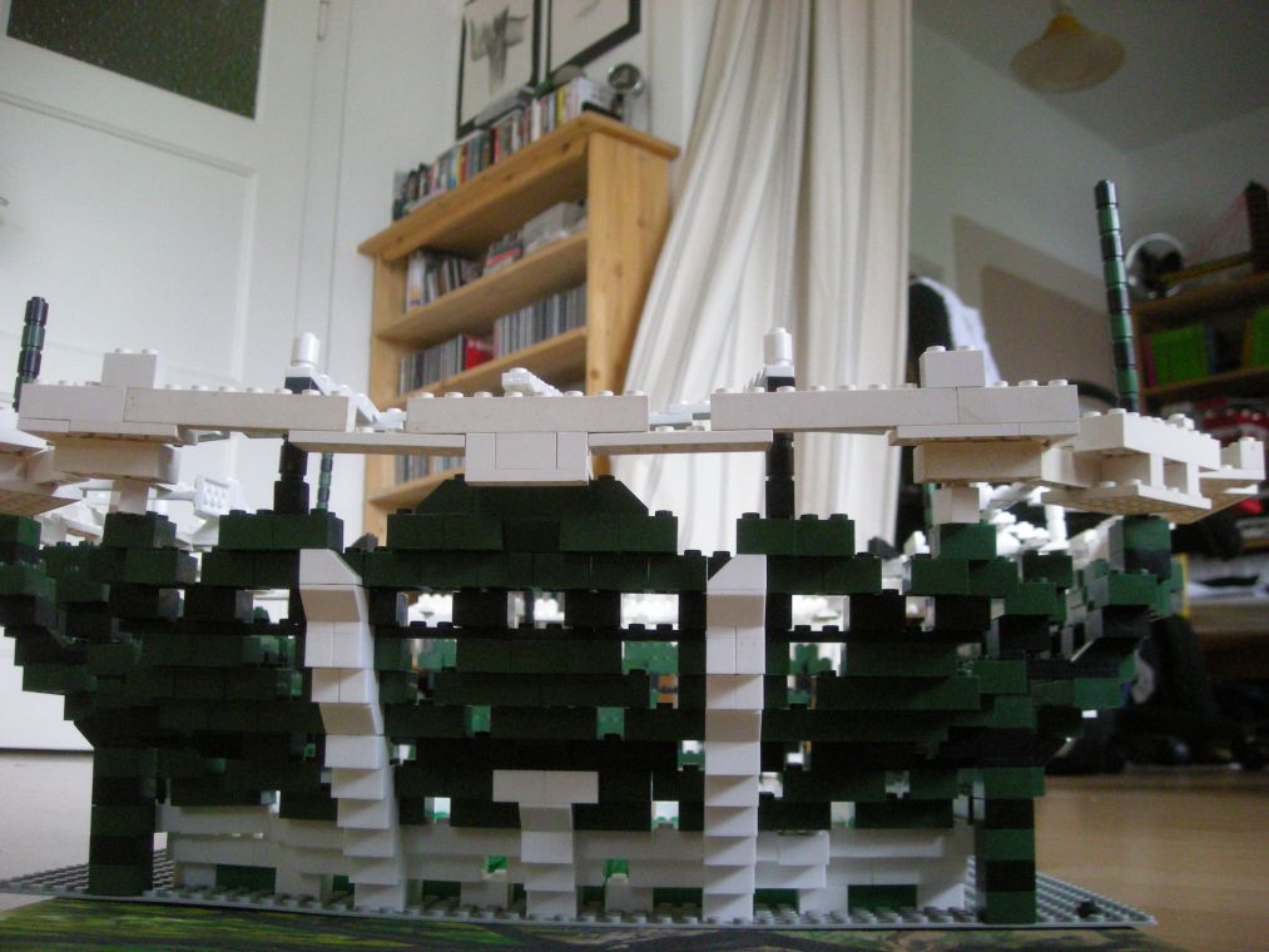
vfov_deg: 40.7
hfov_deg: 52.6
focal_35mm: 35
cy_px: 476
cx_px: 634
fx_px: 1283
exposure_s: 1/60
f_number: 2.8
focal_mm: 5.7
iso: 347
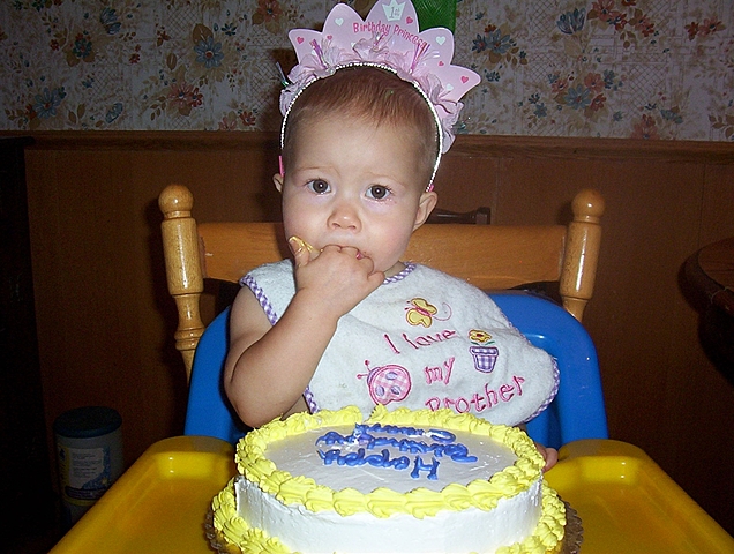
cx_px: 367
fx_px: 914
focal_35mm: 43
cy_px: 277
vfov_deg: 33.7
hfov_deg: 43.8
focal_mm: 5.77
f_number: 2.73
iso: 140
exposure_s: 1/60
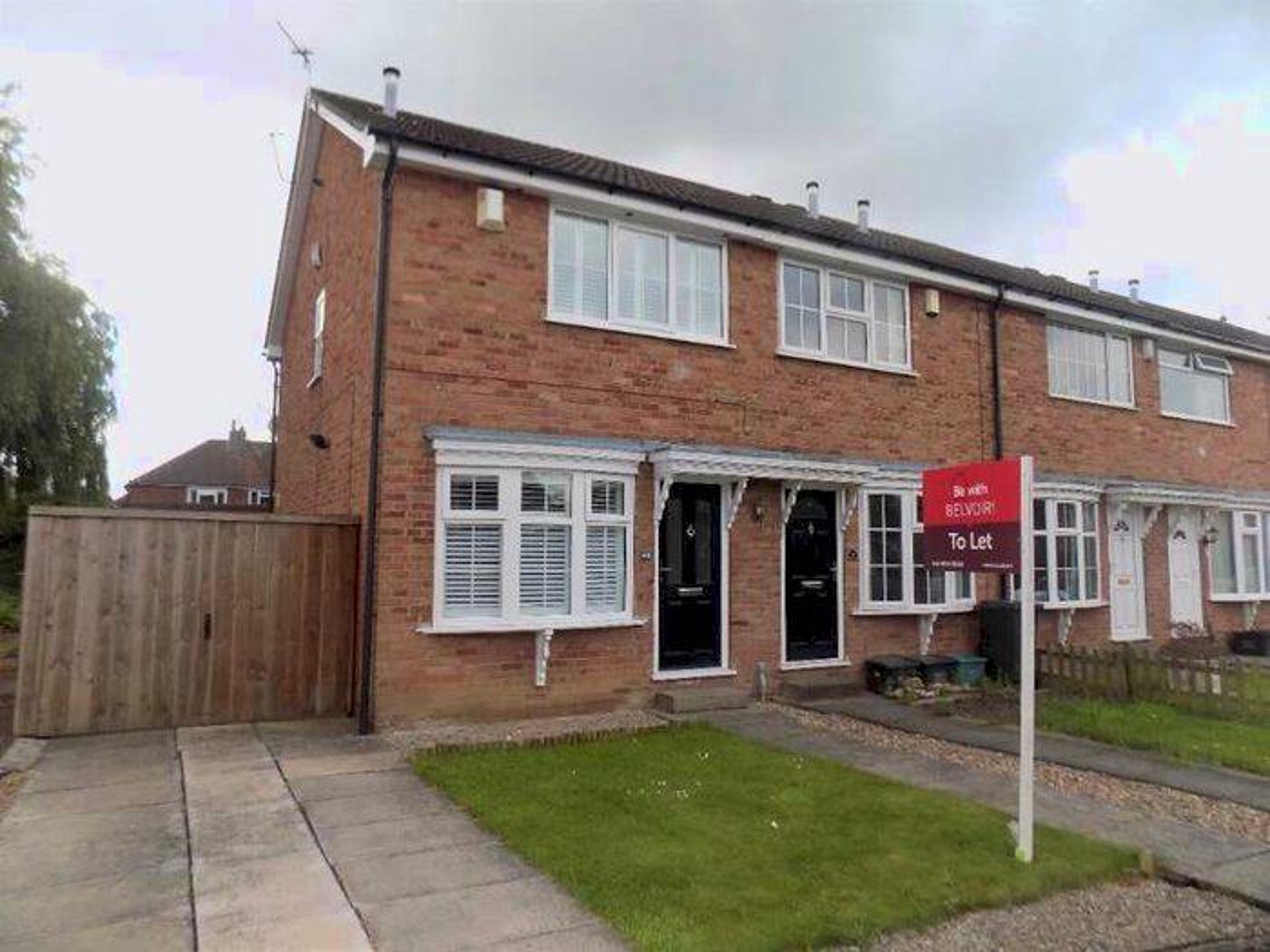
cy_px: 476
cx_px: 635
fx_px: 844
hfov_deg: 73.9
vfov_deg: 58.9
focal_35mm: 23
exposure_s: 1/400
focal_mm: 4
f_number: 3.1
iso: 80
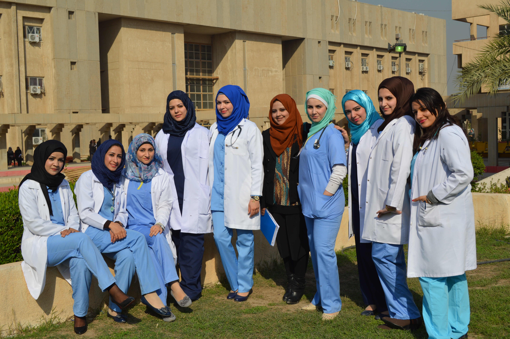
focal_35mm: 48
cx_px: 255
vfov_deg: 28.0
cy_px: 170
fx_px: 679
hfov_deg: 41.1
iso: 100
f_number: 9
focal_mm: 32
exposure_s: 1/320
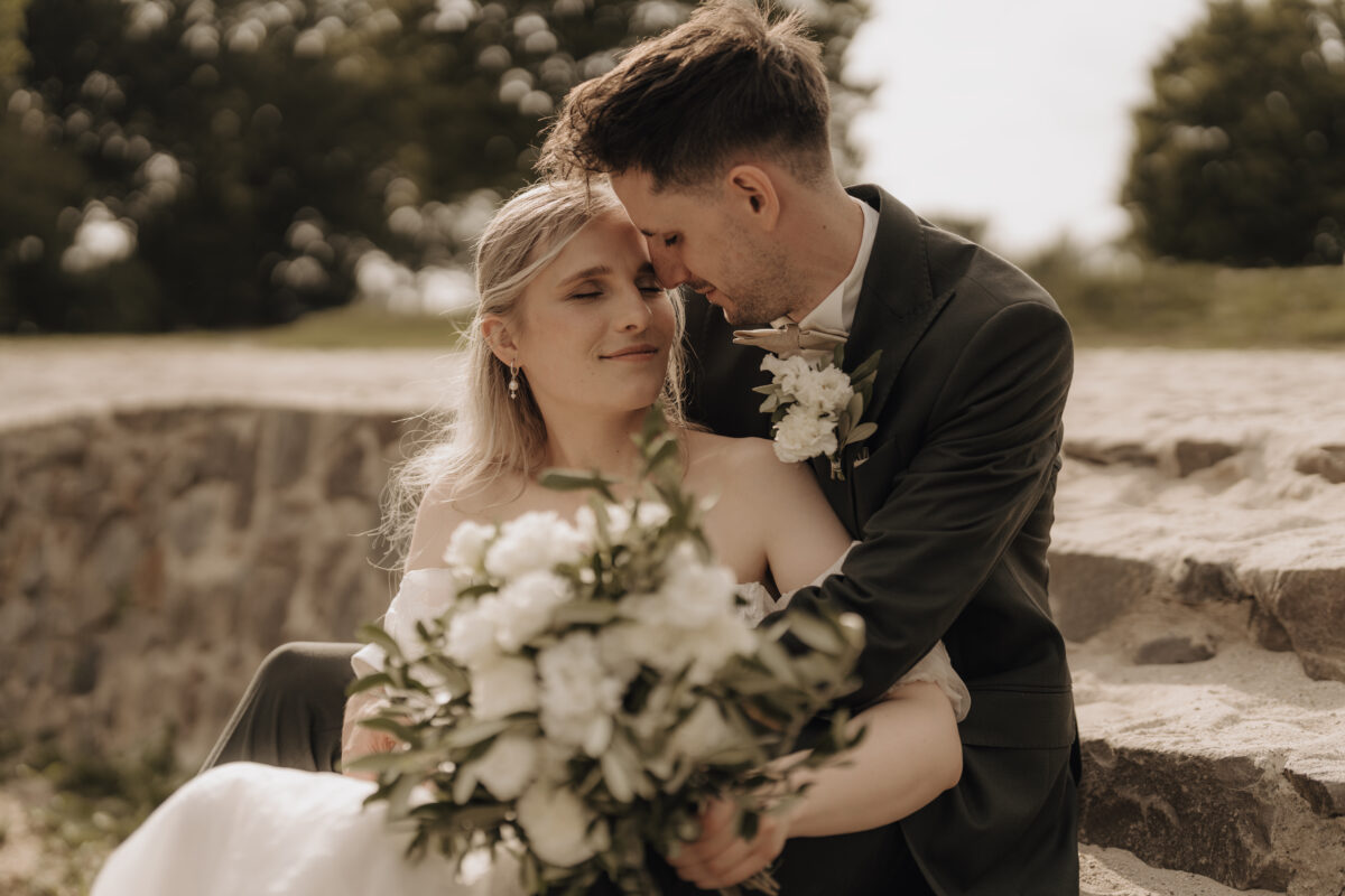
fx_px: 1868
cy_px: 448
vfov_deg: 27.0
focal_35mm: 50
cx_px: 672
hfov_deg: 39.6
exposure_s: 1/4000
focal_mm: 50
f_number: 1.6
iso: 100
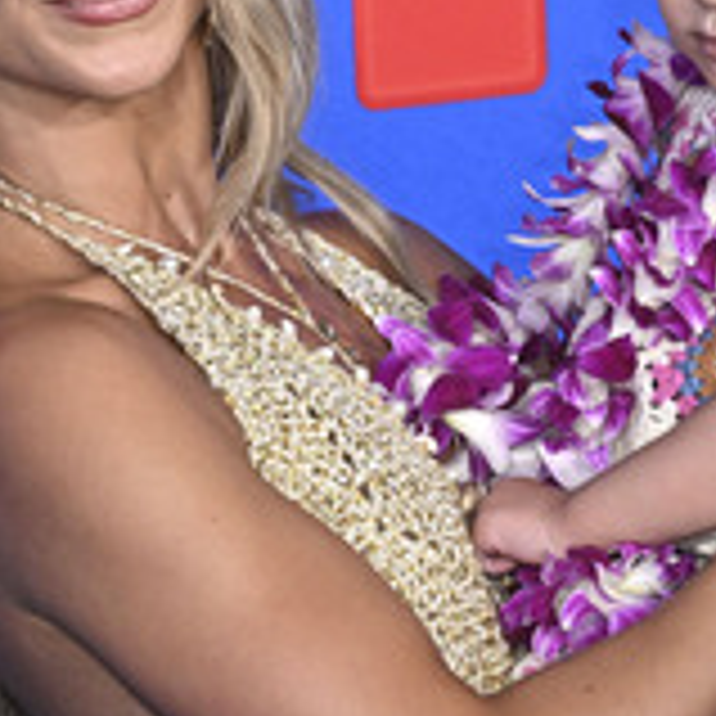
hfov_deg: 8.5
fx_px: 4844
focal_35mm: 207
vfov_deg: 8.4
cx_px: 435
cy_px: 149
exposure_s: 1/200
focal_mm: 86
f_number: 6.3
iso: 1600
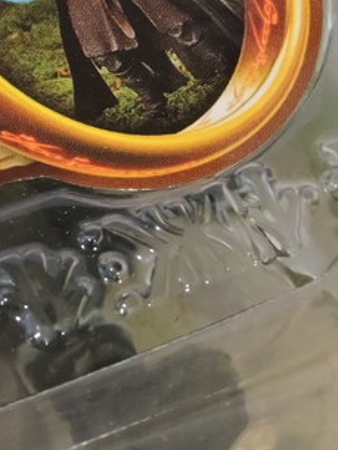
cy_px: 40
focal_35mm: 317
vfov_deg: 6.2
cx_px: -168
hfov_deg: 4.7
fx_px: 4124
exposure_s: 1/40
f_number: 5
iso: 800
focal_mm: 22.4
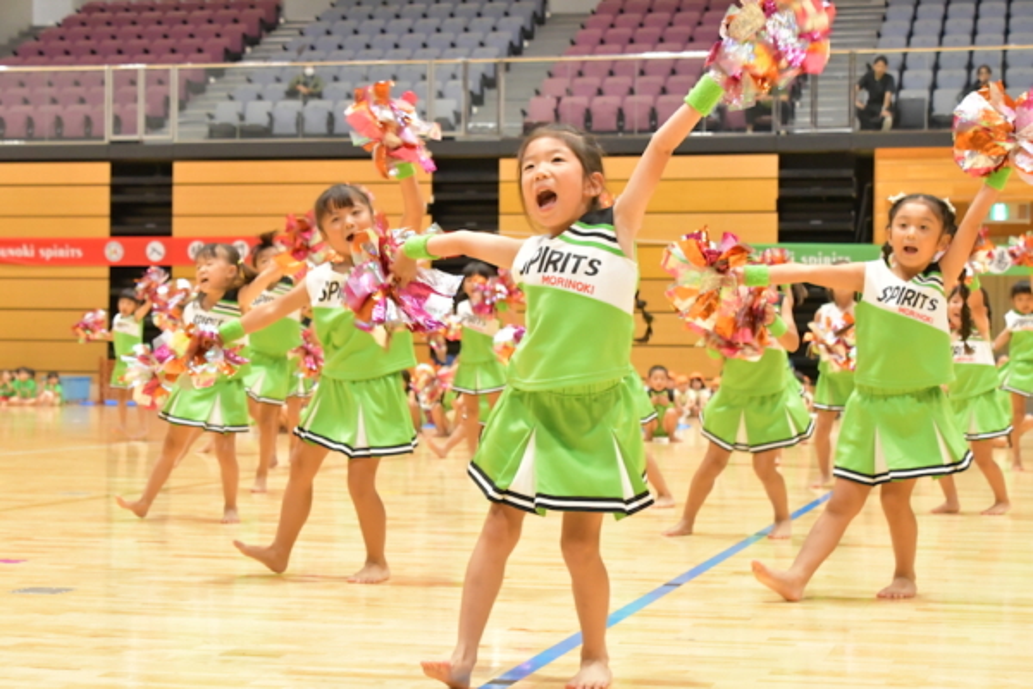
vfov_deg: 18.2
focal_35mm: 75
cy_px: 344
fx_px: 2152
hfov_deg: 27.0
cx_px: 516
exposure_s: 1/200
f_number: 7.1
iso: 6400
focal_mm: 50
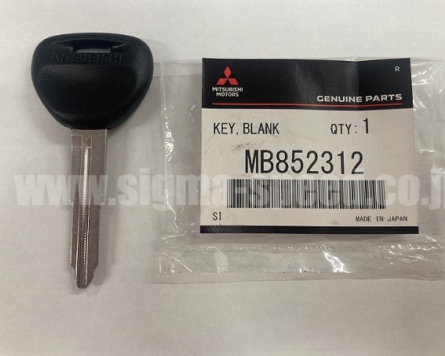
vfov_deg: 48.5
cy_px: 175
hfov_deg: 58.7
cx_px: 241
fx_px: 395
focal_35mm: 30
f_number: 1.8
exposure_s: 1/60
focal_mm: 3.99
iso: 100
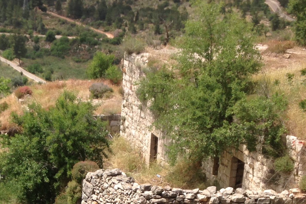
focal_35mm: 94
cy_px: 240
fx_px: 799
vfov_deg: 14.1
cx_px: 54
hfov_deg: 21.4
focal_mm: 4.12
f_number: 2.4
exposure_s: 1/1550
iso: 50
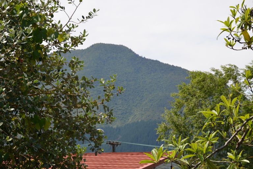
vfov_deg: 11.4
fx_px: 843
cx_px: 126
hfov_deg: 17.1
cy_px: 84
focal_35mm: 120
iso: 100
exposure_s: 1/200
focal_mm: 80
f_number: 9
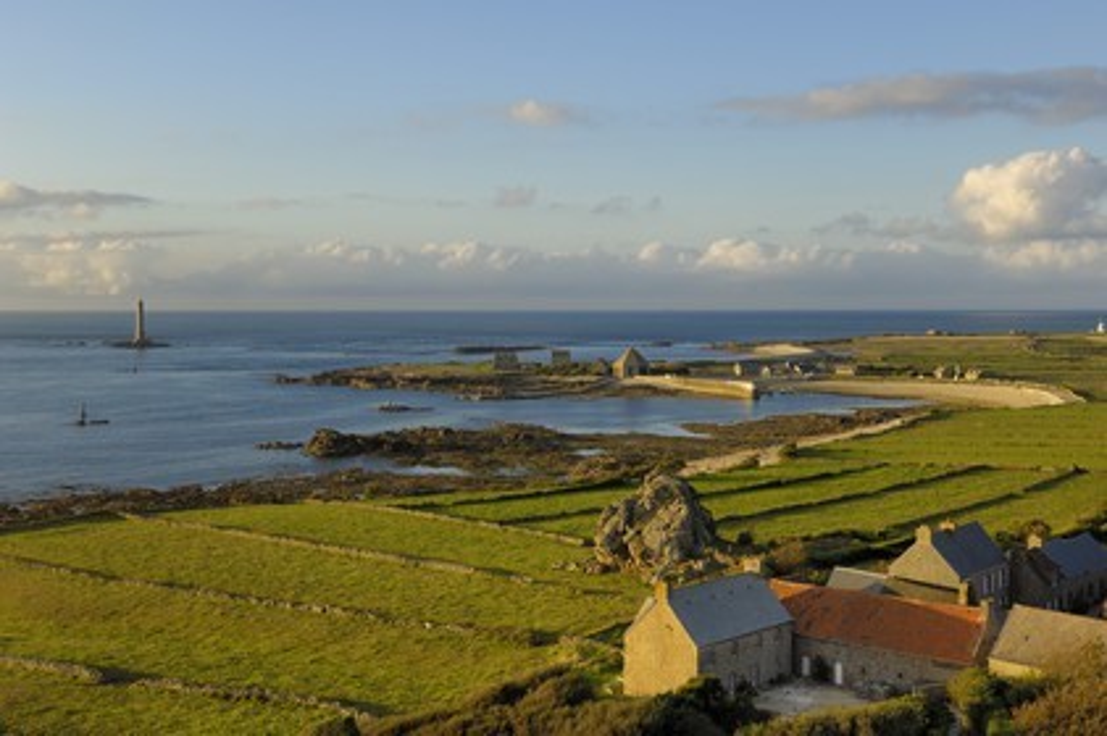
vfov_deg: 28.0
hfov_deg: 41.1
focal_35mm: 48
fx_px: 1475
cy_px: 368
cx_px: 554
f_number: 6
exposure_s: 1/160
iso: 100
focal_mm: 32
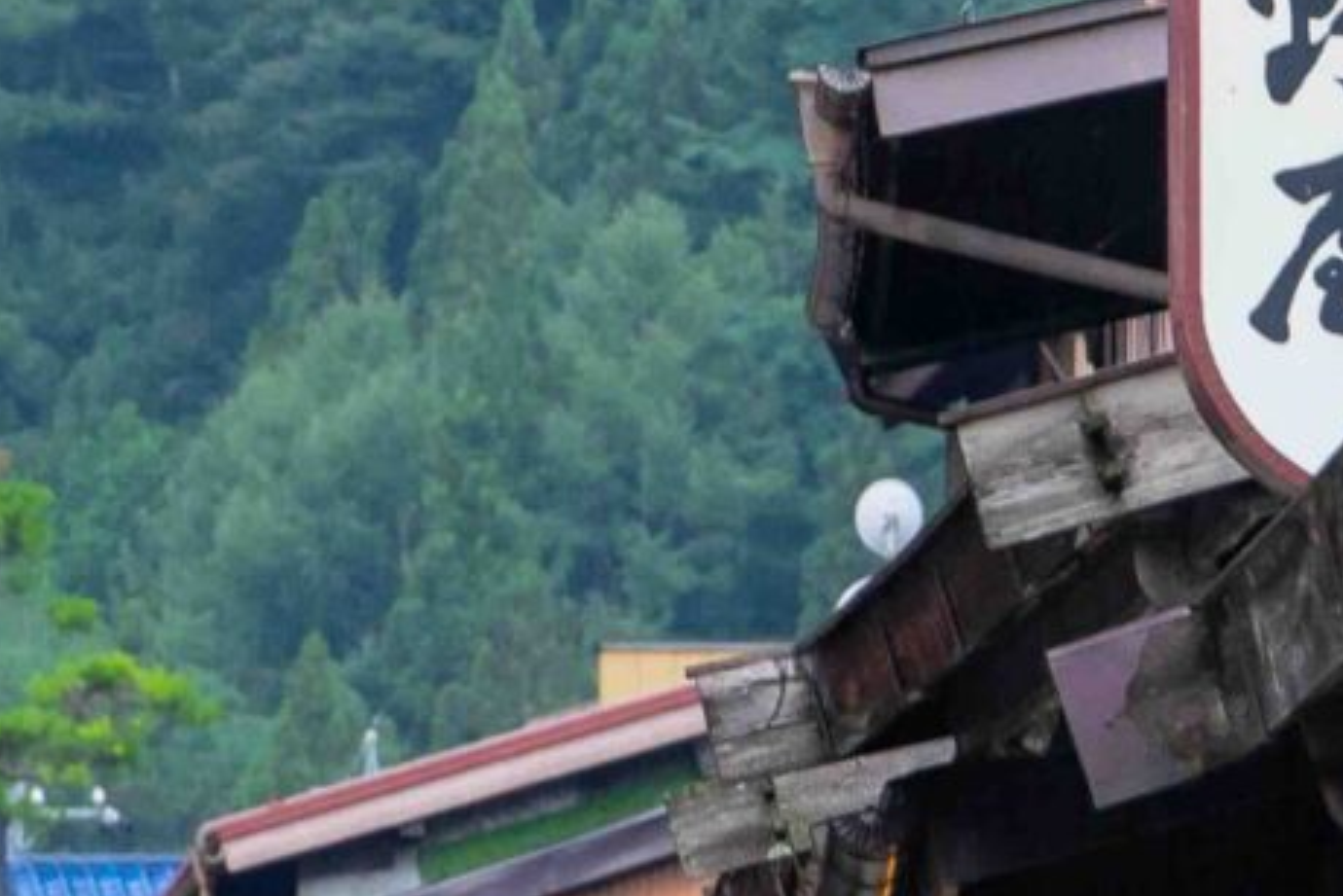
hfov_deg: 2.6
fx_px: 29292
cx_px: 140
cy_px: 824
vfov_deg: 1.8
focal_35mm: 785
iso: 500
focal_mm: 141
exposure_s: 1/40
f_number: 8
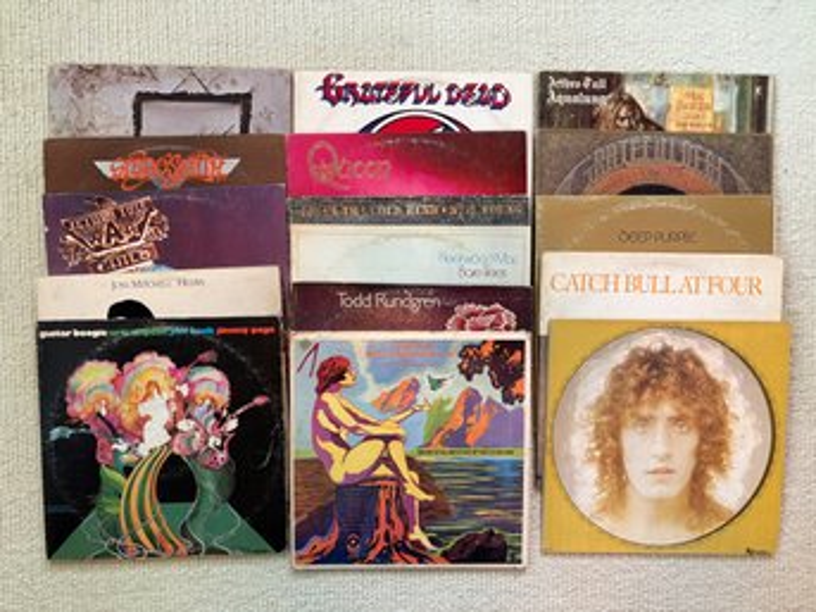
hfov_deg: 67.3
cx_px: 408
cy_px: 306
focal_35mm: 26
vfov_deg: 53.0
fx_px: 613
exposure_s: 1/60
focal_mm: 5.96
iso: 160
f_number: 1.6
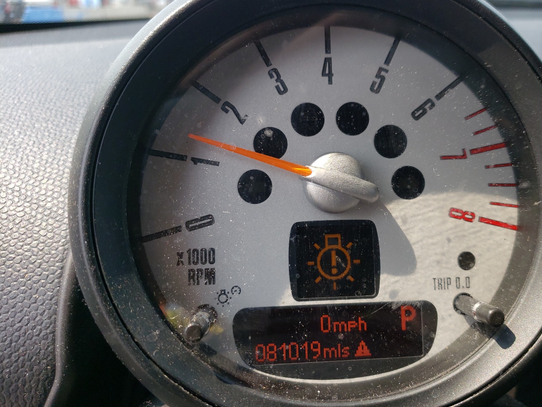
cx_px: 321
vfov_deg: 45.4
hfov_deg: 58.0
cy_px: 186
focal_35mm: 31
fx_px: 485
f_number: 1.5
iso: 50
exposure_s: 1/714
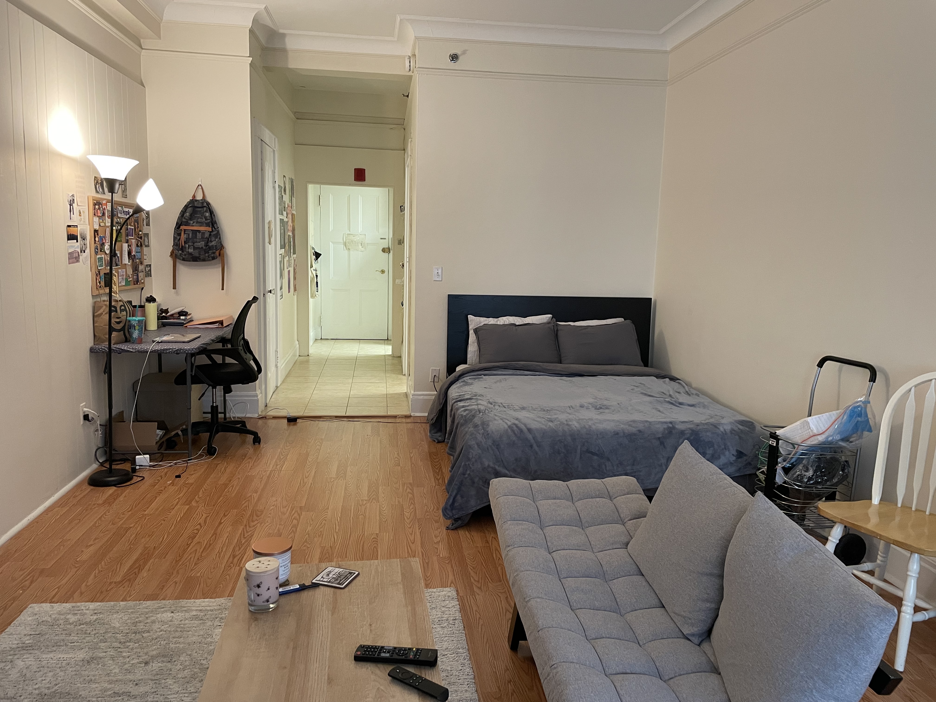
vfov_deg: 53.1
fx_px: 703
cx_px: 468
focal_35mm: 26
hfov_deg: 67.3
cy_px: 351
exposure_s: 1/60
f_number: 1.6
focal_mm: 4.2
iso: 200
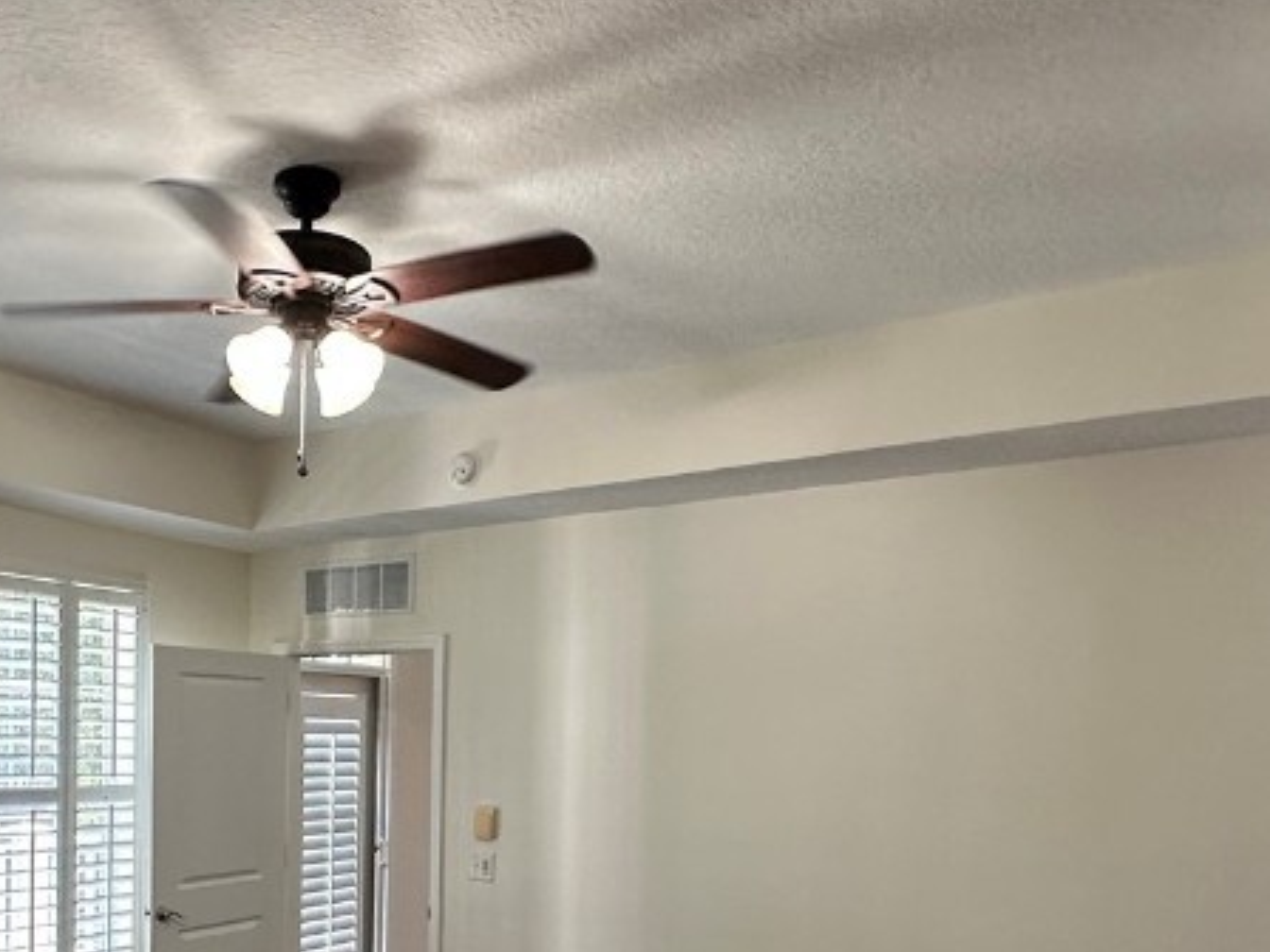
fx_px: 1174
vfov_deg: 42.0
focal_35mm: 32
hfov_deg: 54.6
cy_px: 776
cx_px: 343
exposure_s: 1/120
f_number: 2.2
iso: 250
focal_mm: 2.22
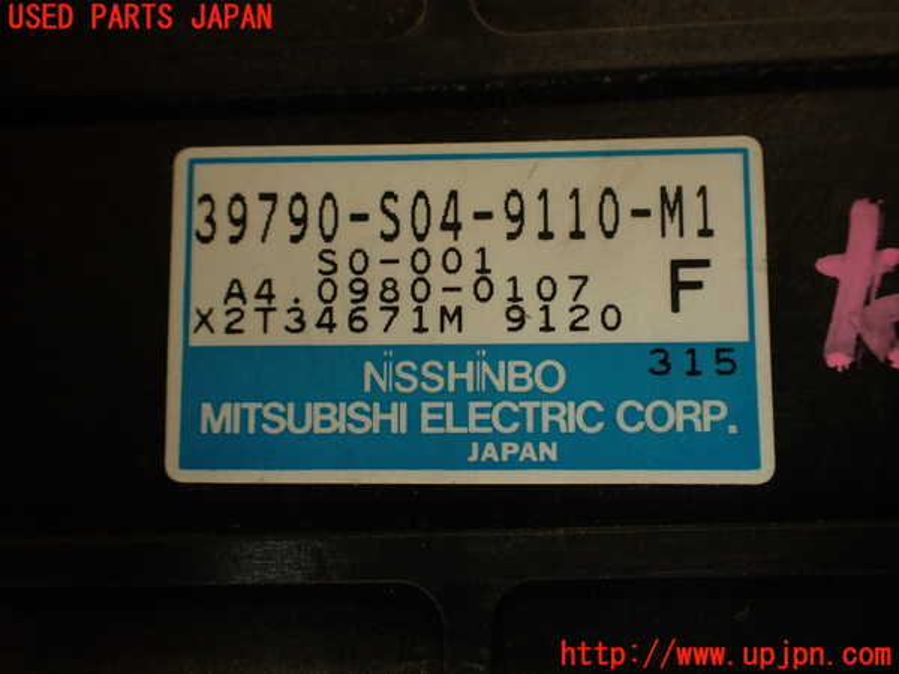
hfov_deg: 56.8
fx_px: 831
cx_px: 450
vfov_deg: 44.2
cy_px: 337
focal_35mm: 32
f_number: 2.4
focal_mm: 5.79
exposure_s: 1/60
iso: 160
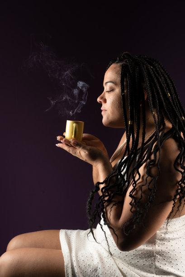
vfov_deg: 39.6
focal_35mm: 50
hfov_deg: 27.0
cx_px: 92
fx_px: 385
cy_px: 138
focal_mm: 50
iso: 100
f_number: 8
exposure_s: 1/160
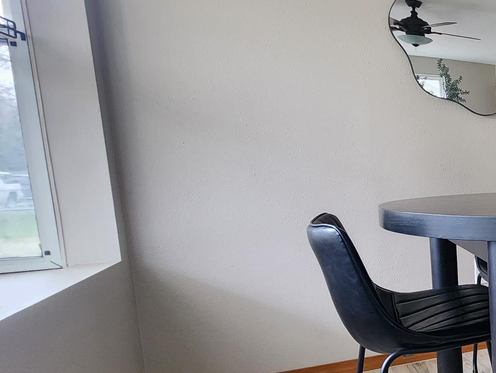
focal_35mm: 33
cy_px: 237
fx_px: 473
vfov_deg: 42.6
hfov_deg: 38.4
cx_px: 613
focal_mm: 2.2
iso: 250
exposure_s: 1/60
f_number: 2.2
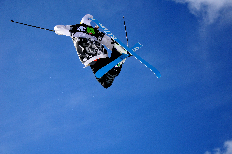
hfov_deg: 29.9
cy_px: 77
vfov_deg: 20.1
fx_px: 434
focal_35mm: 68
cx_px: 116
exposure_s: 1/2000
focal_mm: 45
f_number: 5.6
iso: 320
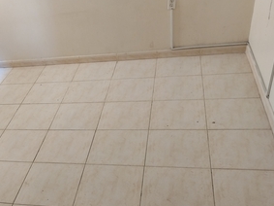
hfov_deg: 43.3
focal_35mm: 42
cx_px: 66
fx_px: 332
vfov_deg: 33.6
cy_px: 156
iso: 568
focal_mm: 4.7
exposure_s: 1/33.3
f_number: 1.8
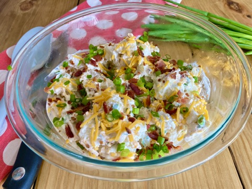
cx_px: 126
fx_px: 189
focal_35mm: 26
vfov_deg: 53.1
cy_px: 94
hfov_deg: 67.3
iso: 64
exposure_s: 1/122
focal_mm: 4.25
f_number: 1.8
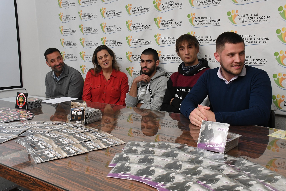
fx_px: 286
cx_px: 143
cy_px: 96
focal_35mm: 36
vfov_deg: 36.9
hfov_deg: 53.1
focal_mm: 24
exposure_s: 1/250
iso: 3200
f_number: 8
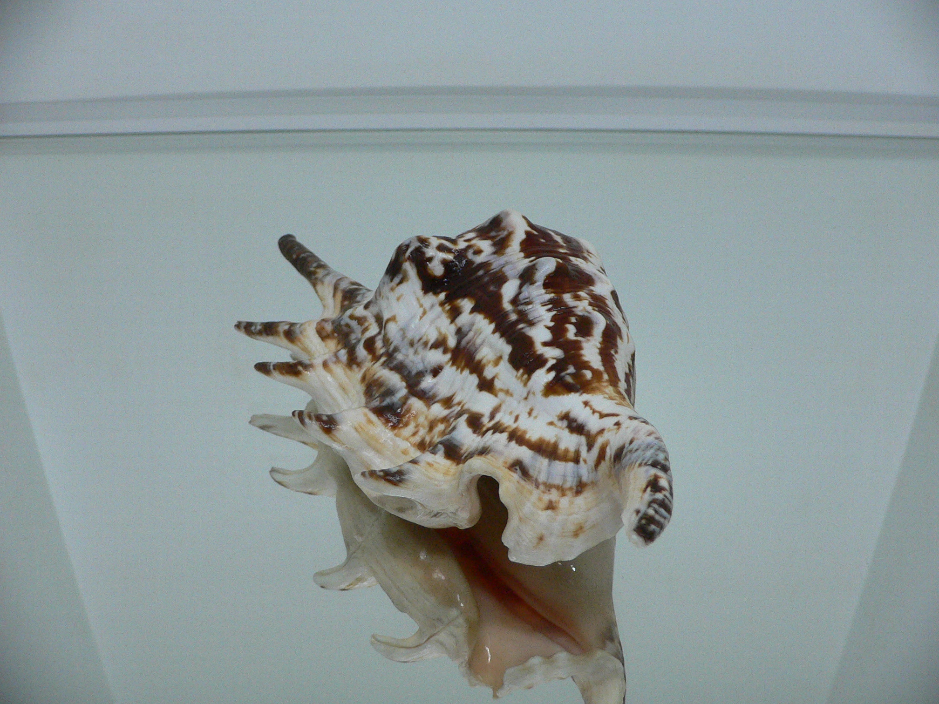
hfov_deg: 52.6
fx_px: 949
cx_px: 470
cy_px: 352
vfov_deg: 40.7
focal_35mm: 35
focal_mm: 4.6
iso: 200
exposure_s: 1/60
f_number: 2.8
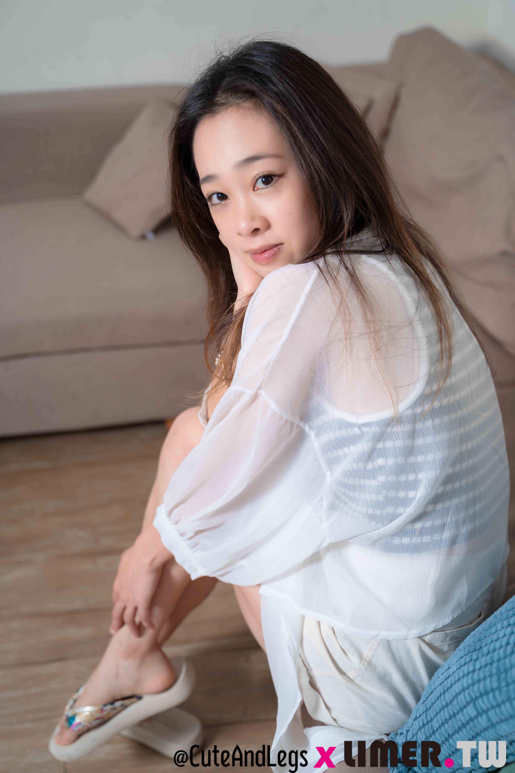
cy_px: 386
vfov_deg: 45.4
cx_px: 258
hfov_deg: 31.2
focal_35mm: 43
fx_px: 923
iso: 100
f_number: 2.8
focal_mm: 43
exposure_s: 1/100
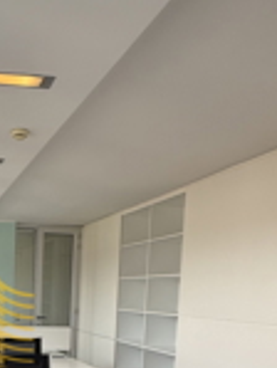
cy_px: 324
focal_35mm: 40
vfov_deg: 43.2
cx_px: -25
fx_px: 426
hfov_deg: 32.0
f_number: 2.2
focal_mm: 2.22
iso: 80
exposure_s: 1/99
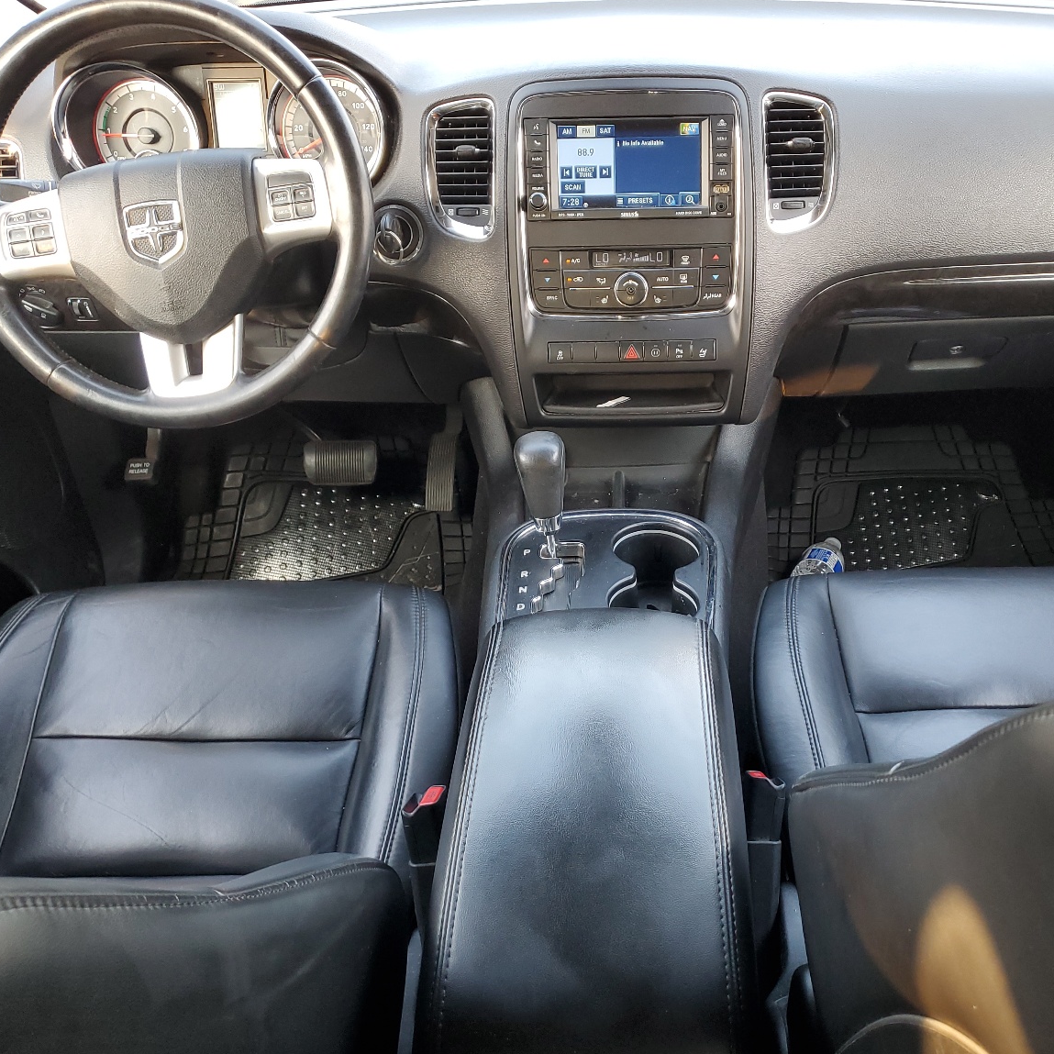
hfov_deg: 50.9
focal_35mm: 32
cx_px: 610
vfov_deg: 51.1
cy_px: 536
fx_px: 1102
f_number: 1.5
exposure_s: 1/60.2
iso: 67
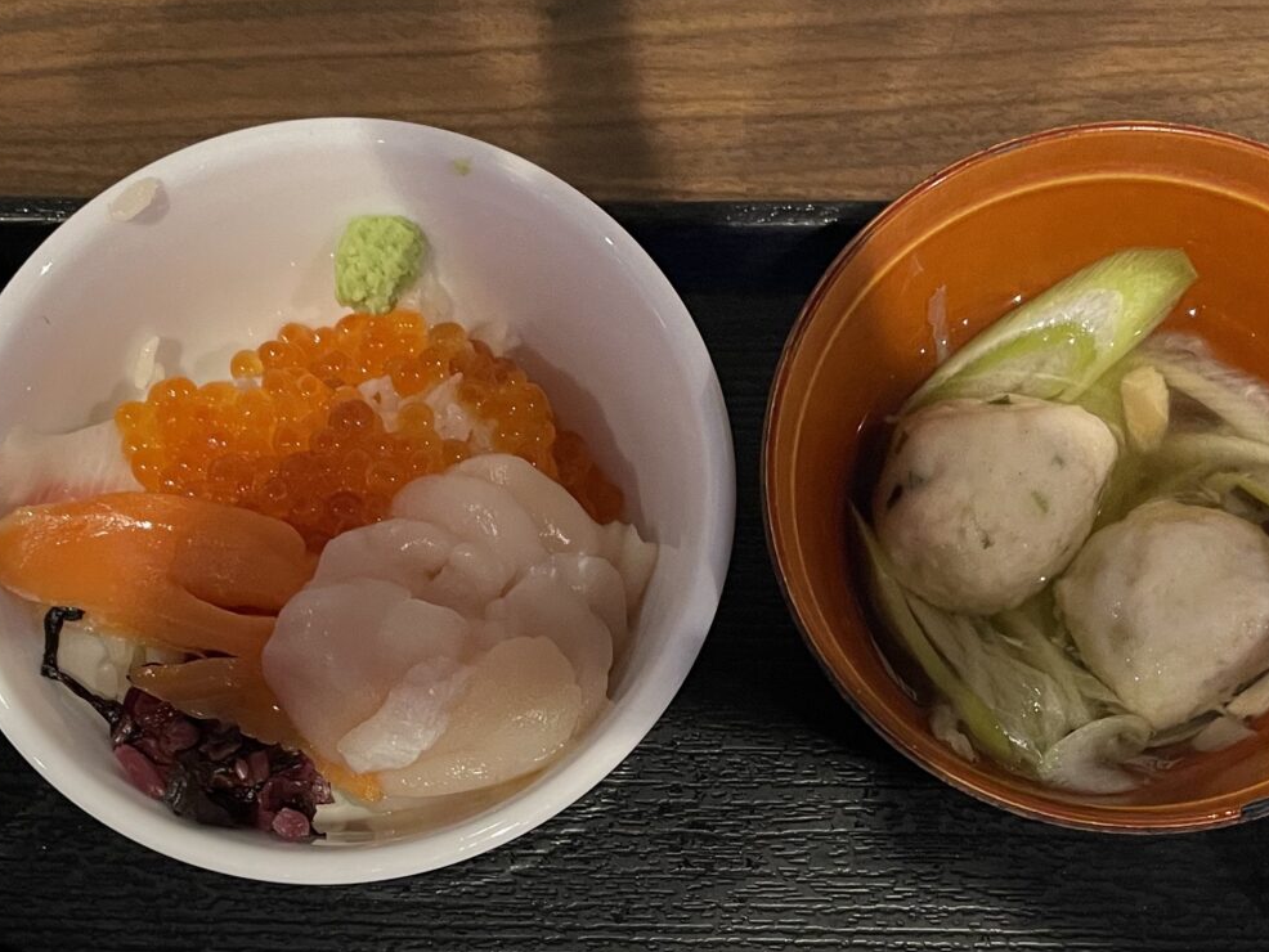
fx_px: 990
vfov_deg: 51.4
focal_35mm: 27
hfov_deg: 65.3
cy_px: 462
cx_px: 640
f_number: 1.6
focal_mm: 4.2
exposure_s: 1/50
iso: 125
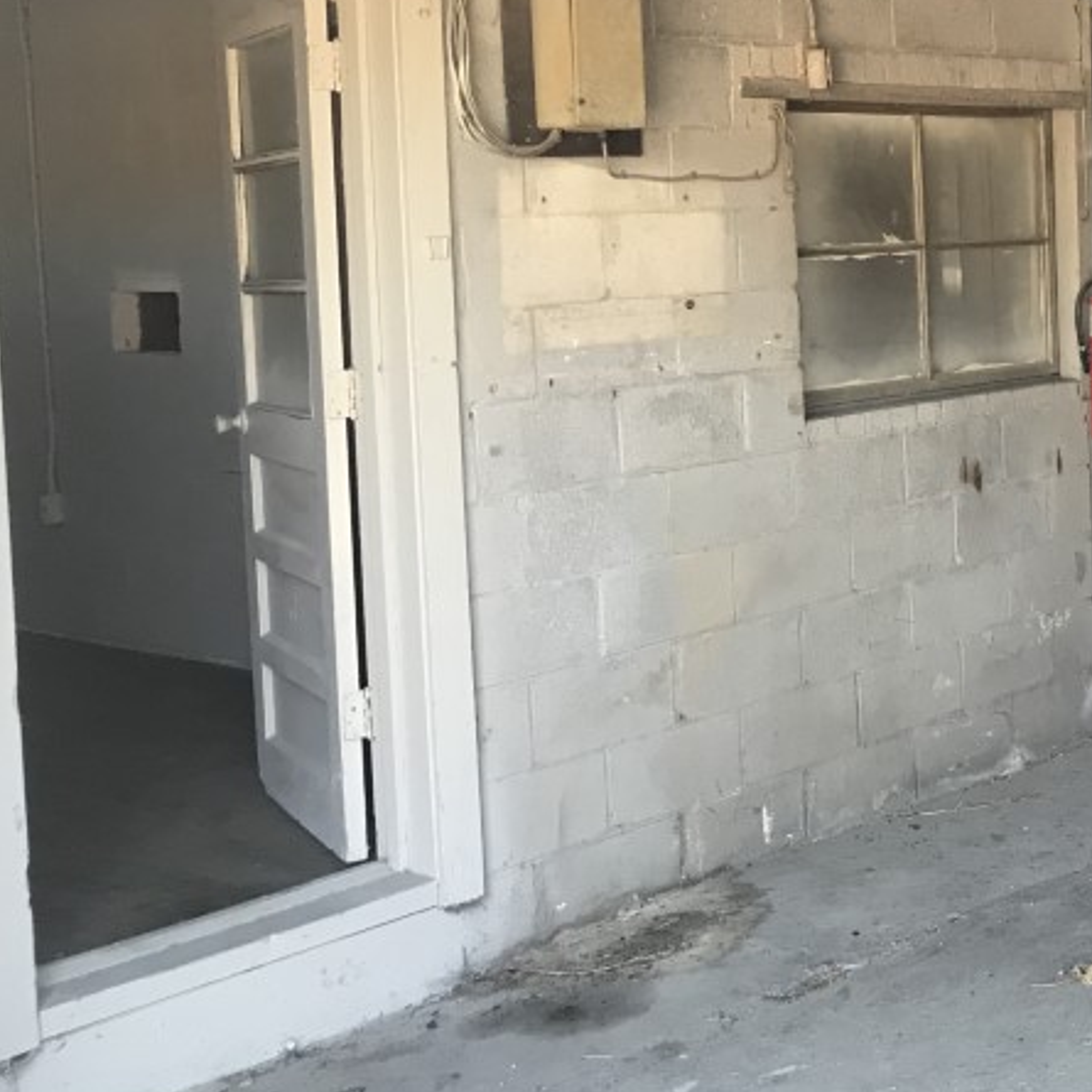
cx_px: 1249
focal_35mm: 57
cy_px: 336
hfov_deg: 27.1
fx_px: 2034
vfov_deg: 29.8
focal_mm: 3.99
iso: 25
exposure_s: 1/40
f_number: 1.8
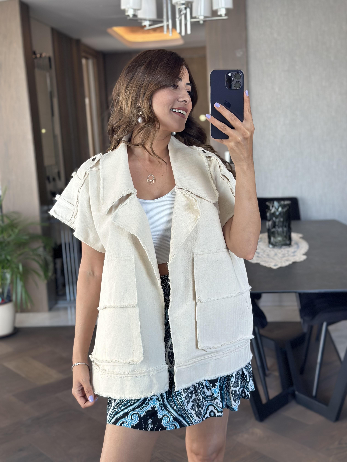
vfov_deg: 39.7
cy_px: 231
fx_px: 642
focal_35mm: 48
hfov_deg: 30.3
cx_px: 174
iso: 125
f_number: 1.78
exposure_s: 1/86
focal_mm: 6.86
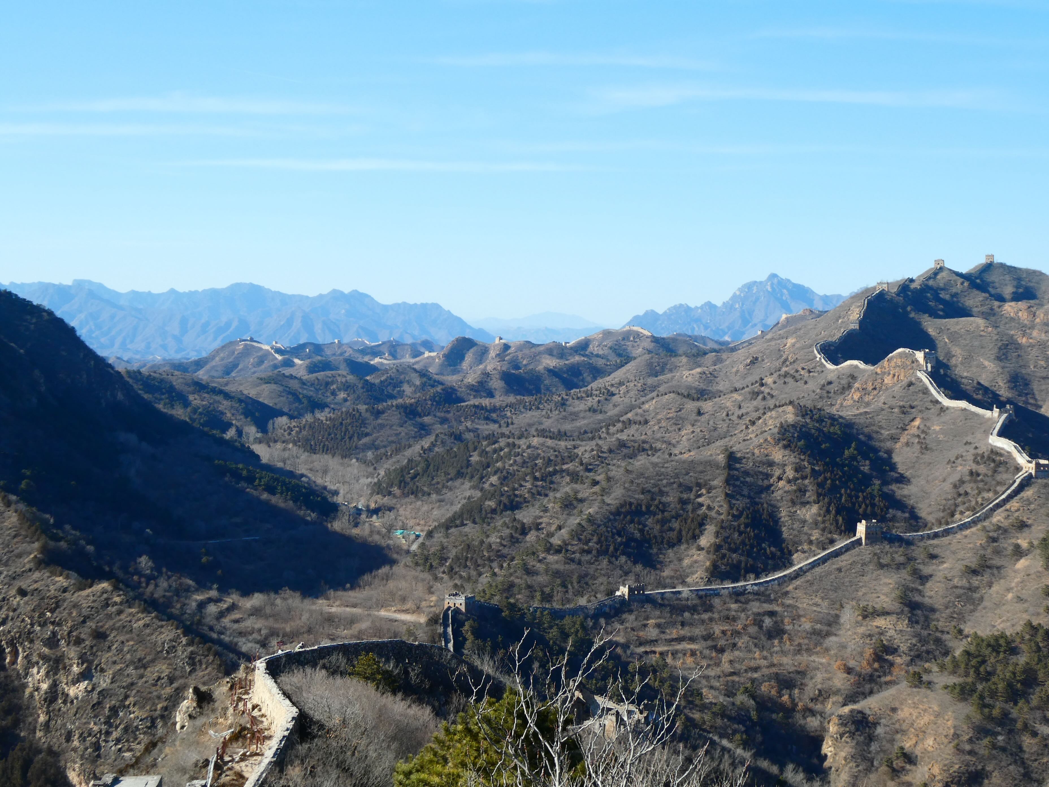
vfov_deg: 25.7
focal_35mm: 57
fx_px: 1727
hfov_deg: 33.8
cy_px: 394
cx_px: 524
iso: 80
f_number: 4.2
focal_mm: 10.3
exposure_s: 1/400
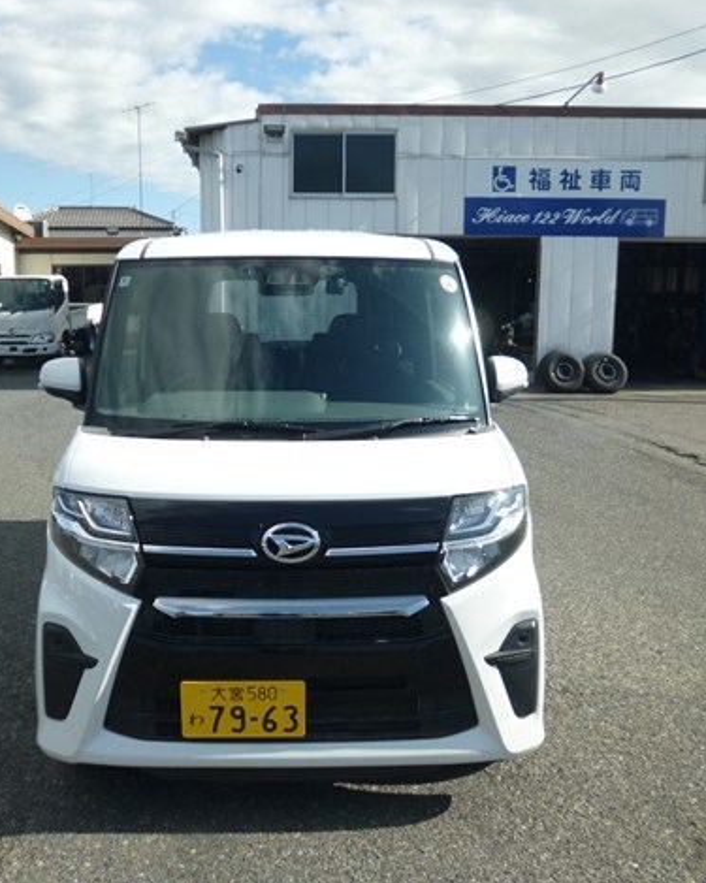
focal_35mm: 32
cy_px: 433
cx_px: 288
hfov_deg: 45.6
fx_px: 836
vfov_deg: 55.7
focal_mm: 4.3
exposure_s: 1/160
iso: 100
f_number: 9
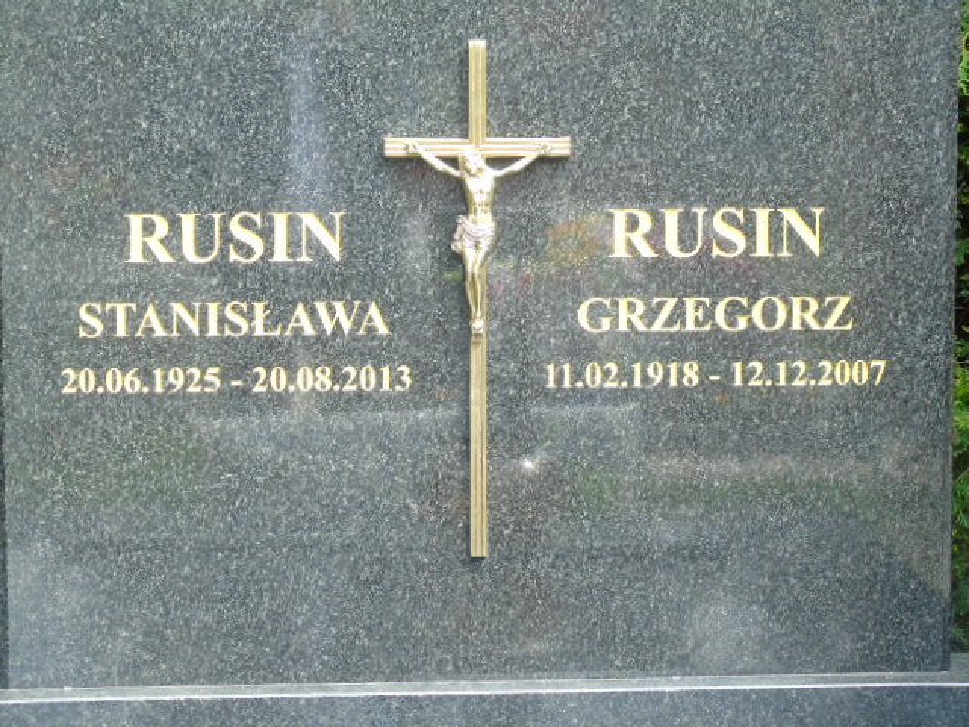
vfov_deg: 13.7
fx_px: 3023
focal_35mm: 108
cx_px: 484
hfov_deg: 18.2
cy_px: 364
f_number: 4.4
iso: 80
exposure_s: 1/60
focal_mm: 19
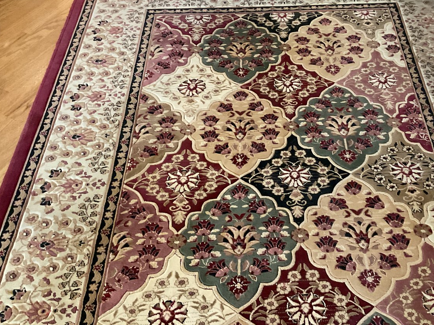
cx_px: 287
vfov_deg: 36.8
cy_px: 158
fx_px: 489
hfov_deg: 47.1
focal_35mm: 39
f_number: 1.8
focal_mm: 3
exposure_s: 1/30
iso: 400
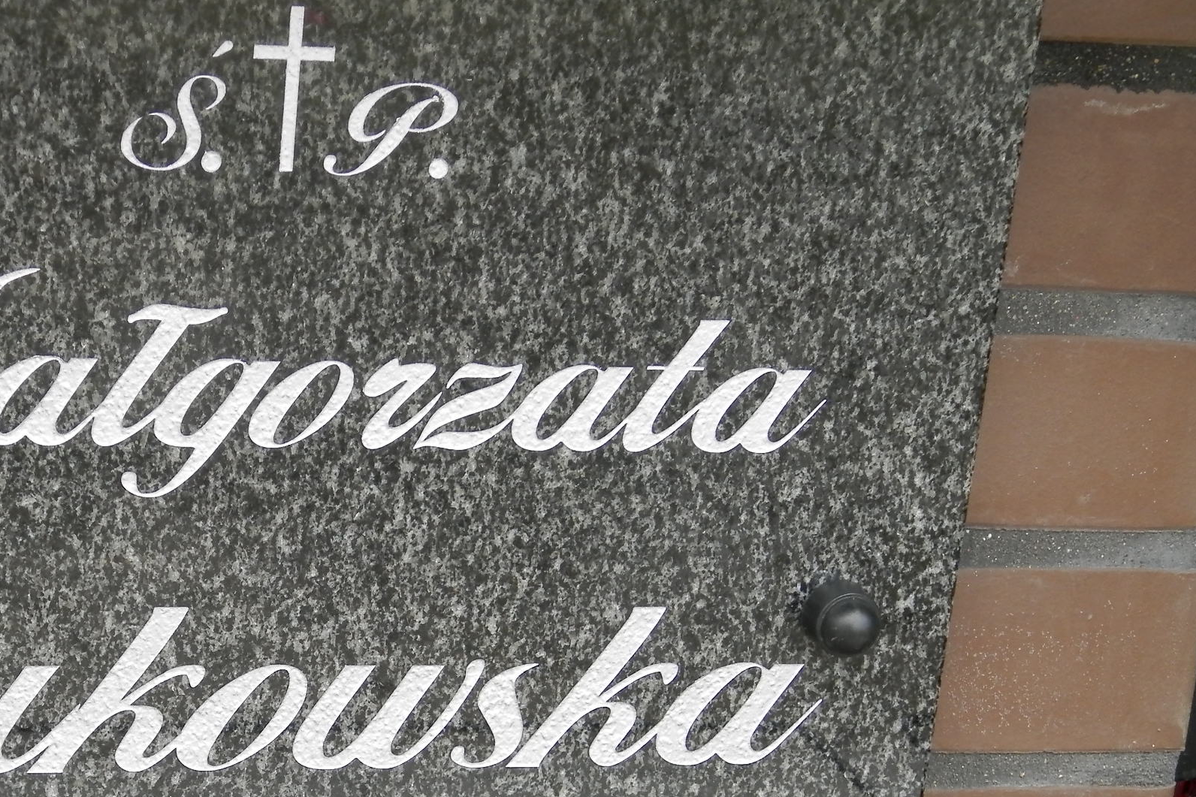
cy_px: 672
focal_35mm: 92
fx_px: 3056
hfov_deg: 21.9
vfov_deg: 14.7
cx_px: 298
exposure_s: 1/125
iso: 125
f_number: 3.8
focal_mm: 9.9
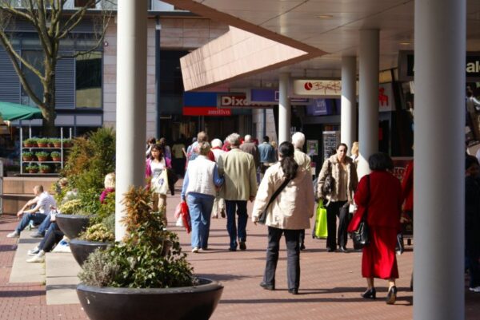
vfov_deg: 13.1
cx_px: 240
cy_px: 160
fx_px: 1401
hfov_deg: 19.4
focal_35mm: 105
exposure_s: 1/125
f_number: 8
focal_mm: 70
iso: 100
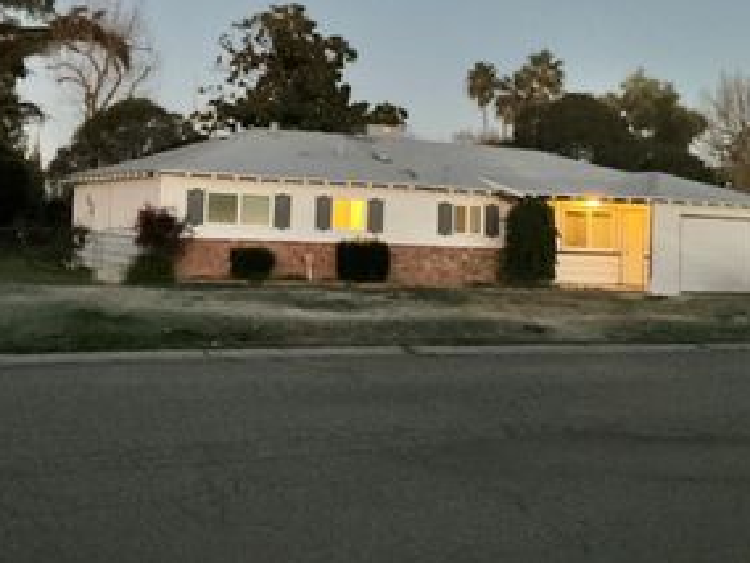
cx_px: 272
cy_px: 152
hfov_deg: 37.2
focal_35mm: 51
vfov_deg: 28.2
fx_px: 1105
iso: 500
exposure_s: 1/17
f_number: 1.8
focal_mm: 3
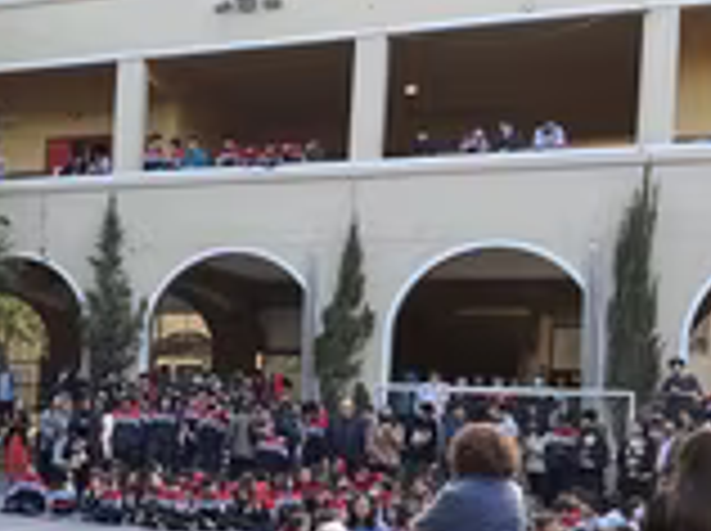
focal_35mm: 66
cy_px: 428
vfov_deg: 21.9
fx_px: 1354
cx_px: -166
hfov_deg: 25.9
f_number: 1.6
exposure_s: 1/178
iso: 50
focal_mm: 5.1
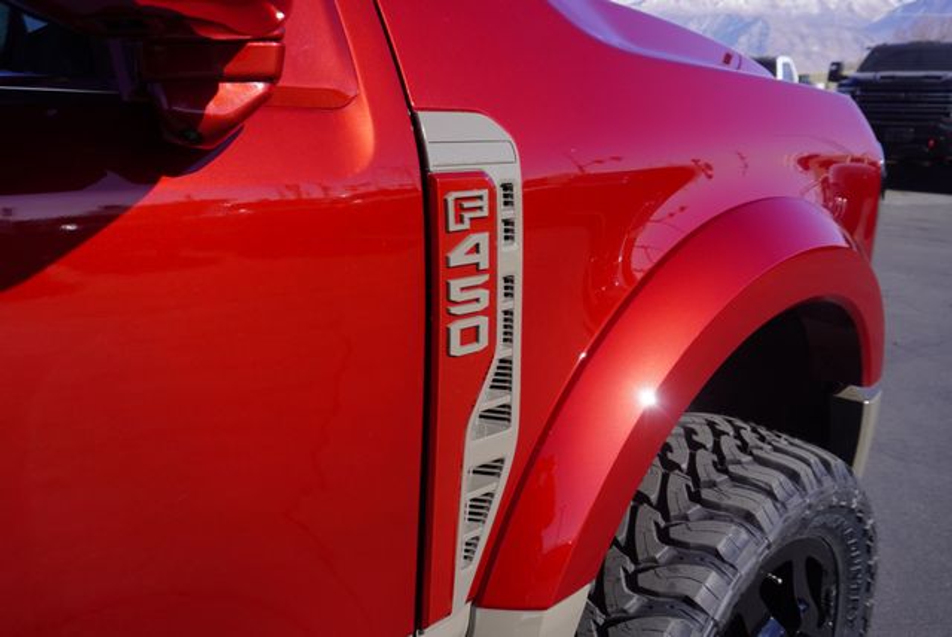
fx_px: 754
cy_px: 318
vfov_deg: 45.8
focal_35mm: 28
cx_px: 476
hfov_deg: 64.5
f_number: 5.6
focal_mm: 19
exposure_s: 1/320
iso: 100
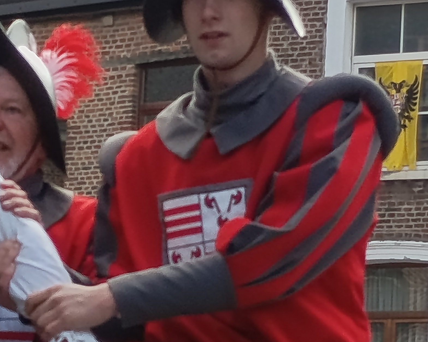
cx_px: 30
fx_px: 3192
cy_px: 288
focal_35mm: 252
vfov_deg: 6.1
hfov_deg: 7.6
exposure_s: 1/153
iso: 50
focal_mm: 5.27
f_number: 1.7
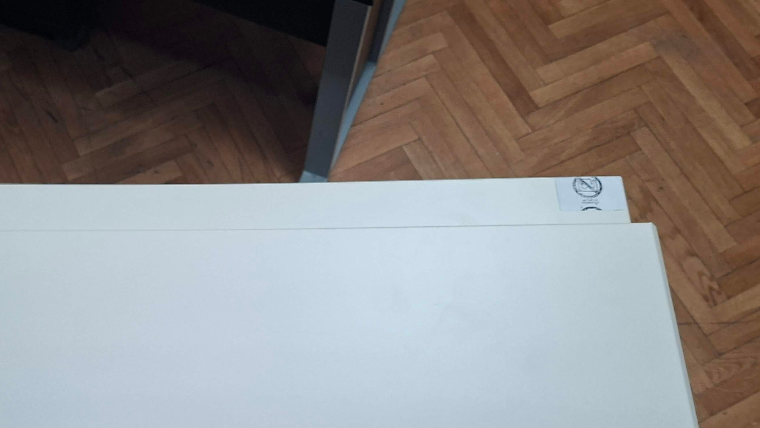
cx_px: 214
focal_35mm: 38
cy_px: 363
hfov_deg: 51.1
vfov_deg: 30.2
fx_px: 766
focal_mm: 5.54
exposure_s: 1/120
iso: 250
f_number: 1.8
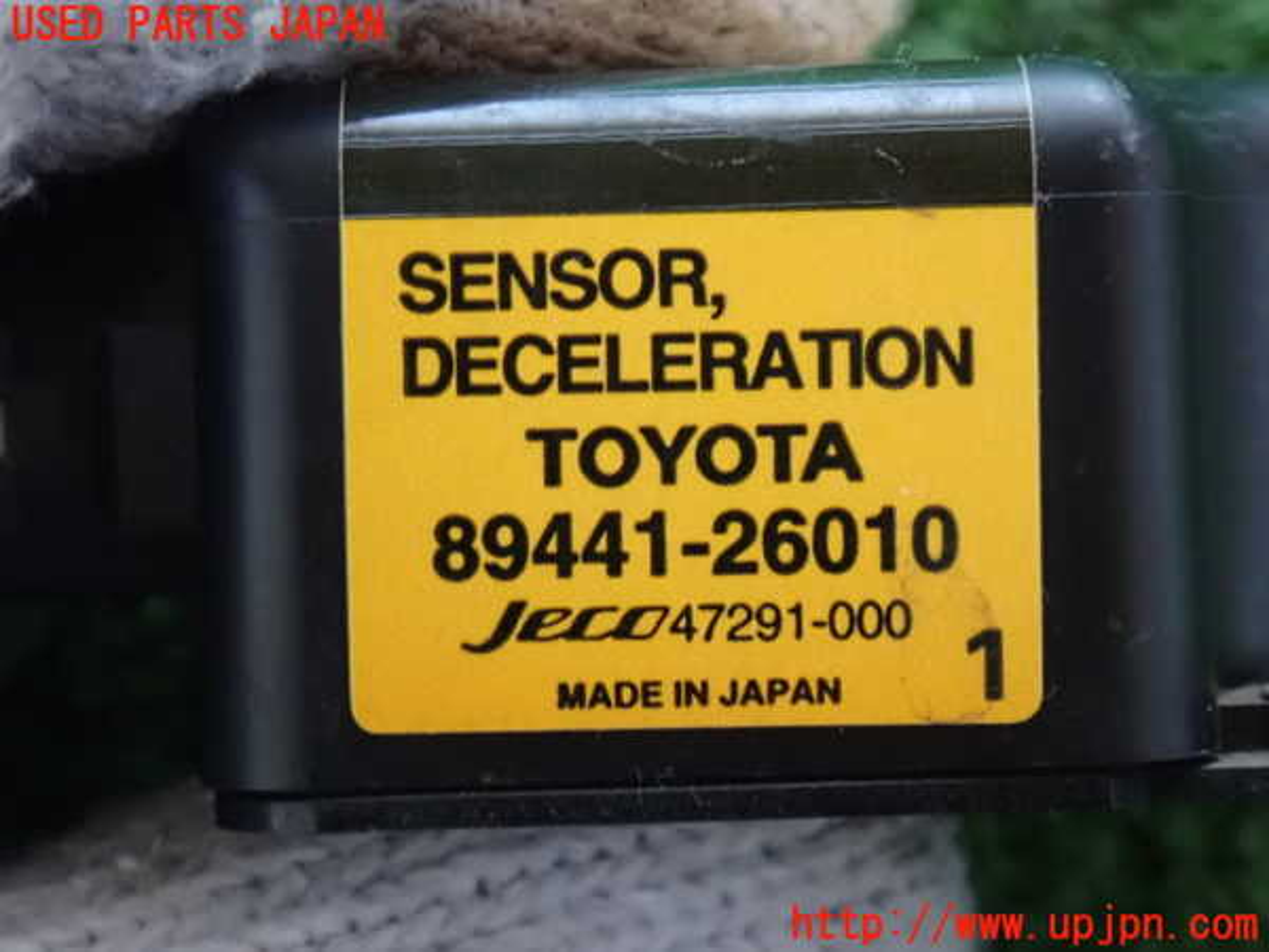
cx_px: 634
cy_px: 476
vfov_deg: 14.8
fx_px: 3666
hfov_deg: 19.6
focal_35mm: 100
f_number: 4.9
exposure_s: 1/20
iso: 1600
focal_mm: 18
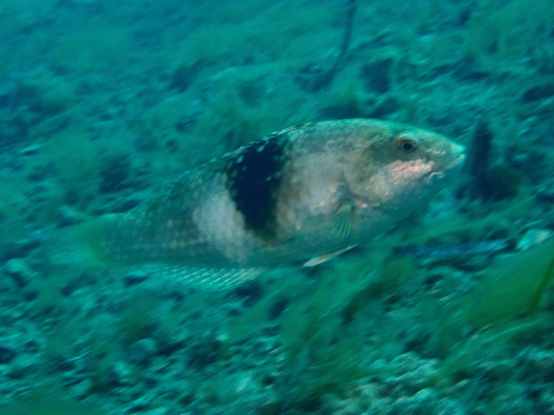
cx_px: 277
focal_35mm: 77
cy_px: 208
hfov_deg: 25.3
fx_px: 1232
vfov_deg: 19.1
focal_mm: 13.65
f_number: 5.6
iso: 250
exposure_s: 1/160
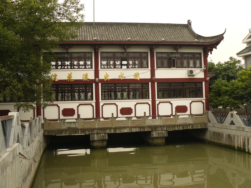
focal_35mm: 36
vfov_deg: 39.7
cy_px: 94
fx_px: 261
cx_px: 126
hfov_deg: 51.4
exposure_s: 1/200
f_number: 4
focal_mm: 6
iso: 100
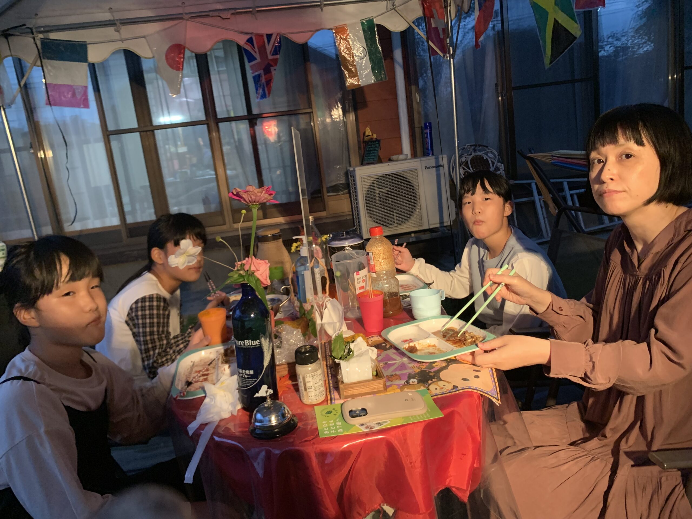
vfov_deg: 53.1
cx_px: 346
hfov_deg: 67.3
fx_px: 520
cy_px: 260
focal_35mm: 26
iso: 250
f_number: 1.8
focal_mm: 4.25
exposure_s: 1/33
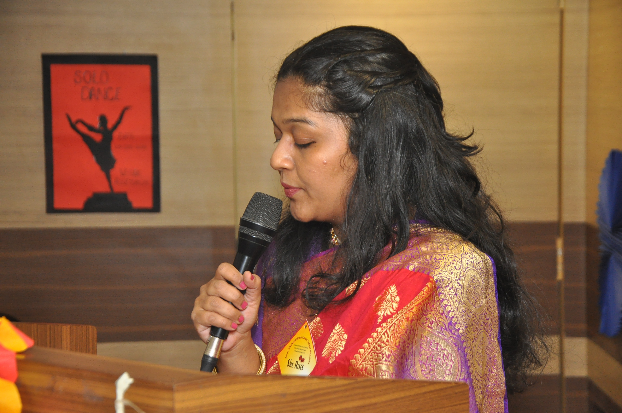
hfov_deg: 19.5
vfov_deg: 13.0
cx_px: 311
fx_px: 1812
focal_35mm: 105
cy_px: 206
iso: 1000
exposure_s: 1/125
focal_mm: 70
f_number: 5.6
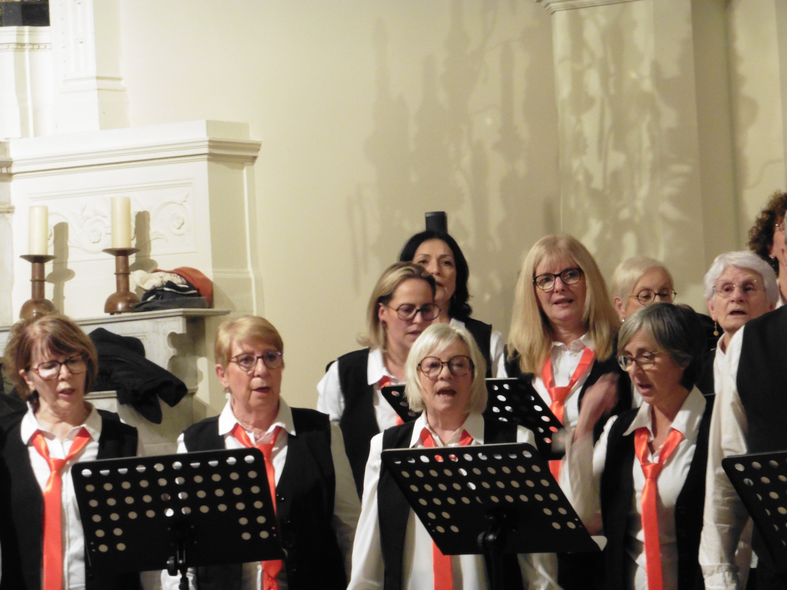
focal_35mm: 199
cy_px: 295
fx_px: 4524
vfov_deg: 7.5
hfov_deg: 9.9
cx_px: 394
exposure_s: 1/10
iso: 800
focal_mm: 35.6
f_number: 5.5
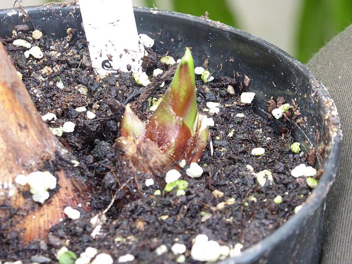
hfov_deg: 8.3
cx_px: 176
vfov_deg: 6.2
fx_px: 2420
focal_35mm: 238
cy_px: 132
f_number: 5.6
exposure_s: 1/60
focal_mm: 38.4
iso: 800
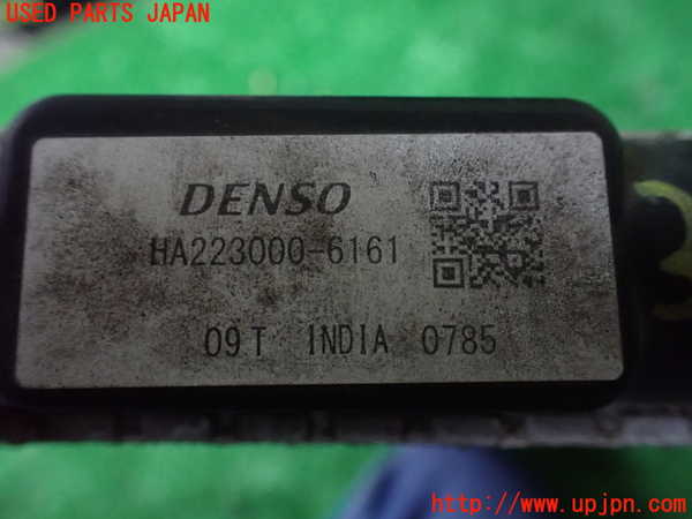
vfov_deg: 46.8
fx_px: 600
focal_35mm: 30
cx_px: 346
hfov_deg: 60.0
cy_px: 260
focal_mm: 5.4
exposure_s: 1/30
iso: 1250
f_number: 2.3
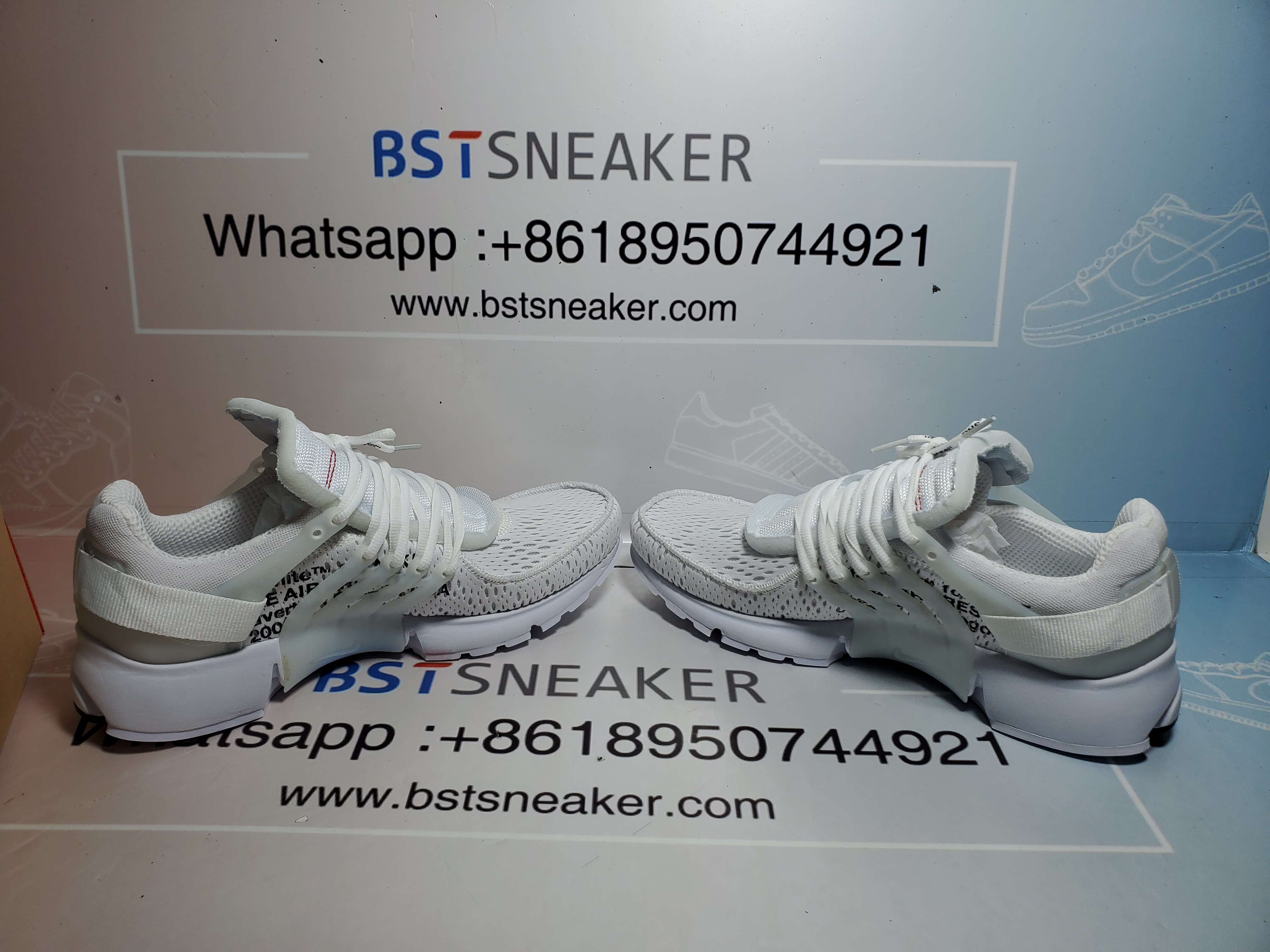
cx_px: 635
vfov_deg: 53.1
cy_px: 476
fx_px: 954
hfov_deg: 67.3
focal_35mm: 26
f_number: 2.4
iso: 50
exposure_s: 1/462
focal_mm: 4.3
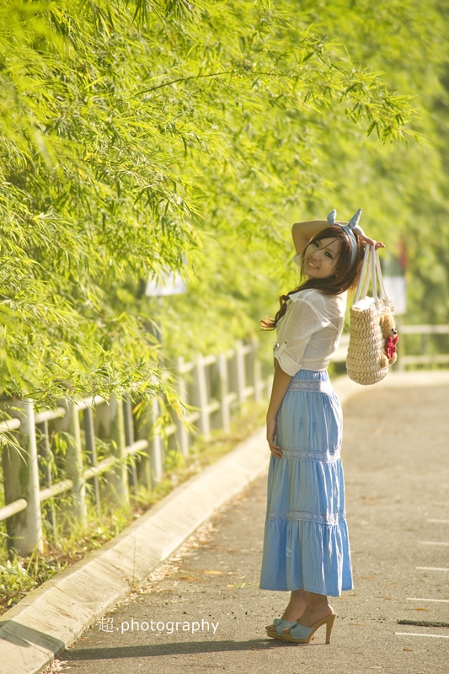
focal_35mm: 300
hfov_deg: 4.6
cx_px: 224
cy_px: 337
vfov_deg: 6.9
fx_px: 5614
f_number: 5.6
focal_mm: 300
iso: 400
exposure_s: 1/750
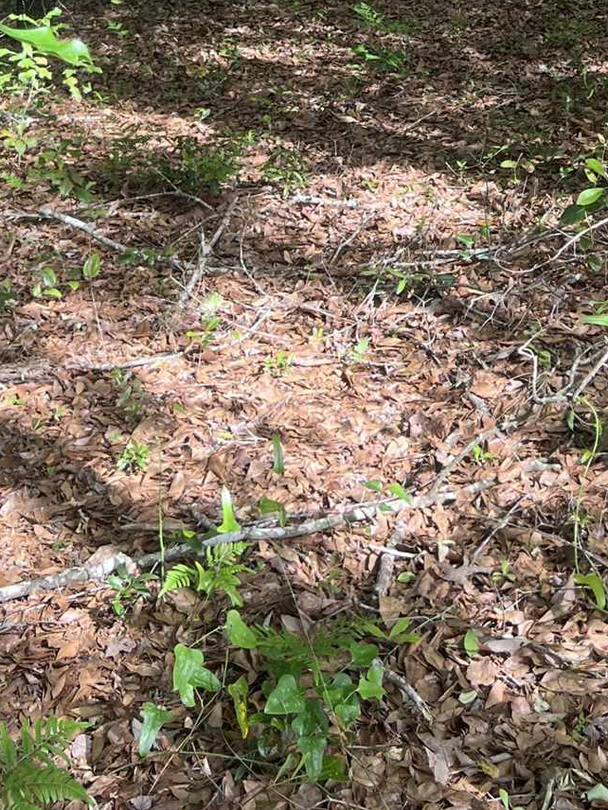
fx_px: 1639
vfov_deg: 24.9
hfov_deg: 20.8
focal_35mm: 70
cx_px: 482
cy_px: -177
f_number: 1.5
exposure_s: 1/192
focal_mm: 5.7
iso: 40
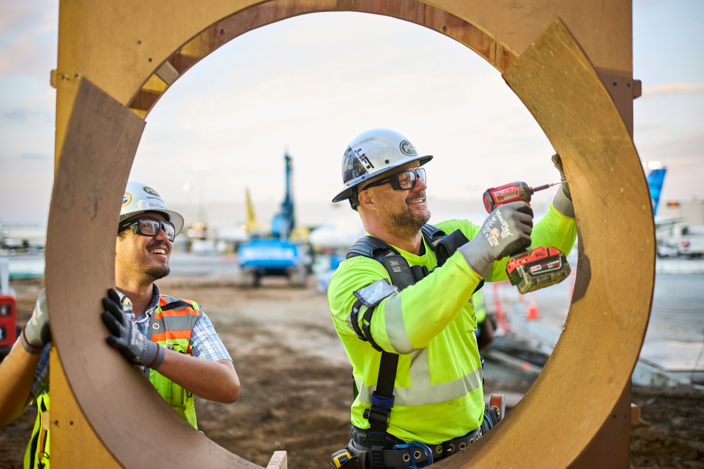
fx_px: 684
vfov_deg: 37.8
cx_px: 352
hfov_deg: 54.4
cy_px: 234
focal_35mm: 35
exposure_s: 1/320
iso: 800
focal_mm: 35
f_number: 1.4
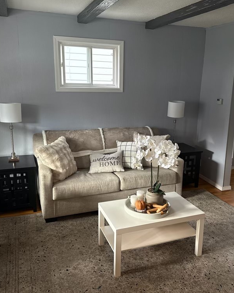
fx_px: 277
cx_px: 129
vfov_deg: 55.7
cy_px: 144
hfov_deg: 45.7
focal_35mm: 32
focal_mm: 6.76
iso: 320
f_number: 1.78
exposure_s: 1/60
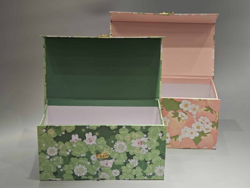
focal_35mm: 75
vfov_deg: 19.6
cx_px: 125
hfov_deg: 26.0
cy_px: 94
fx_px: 542
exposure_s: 1/100
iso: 160
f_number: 2
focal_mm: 10.1
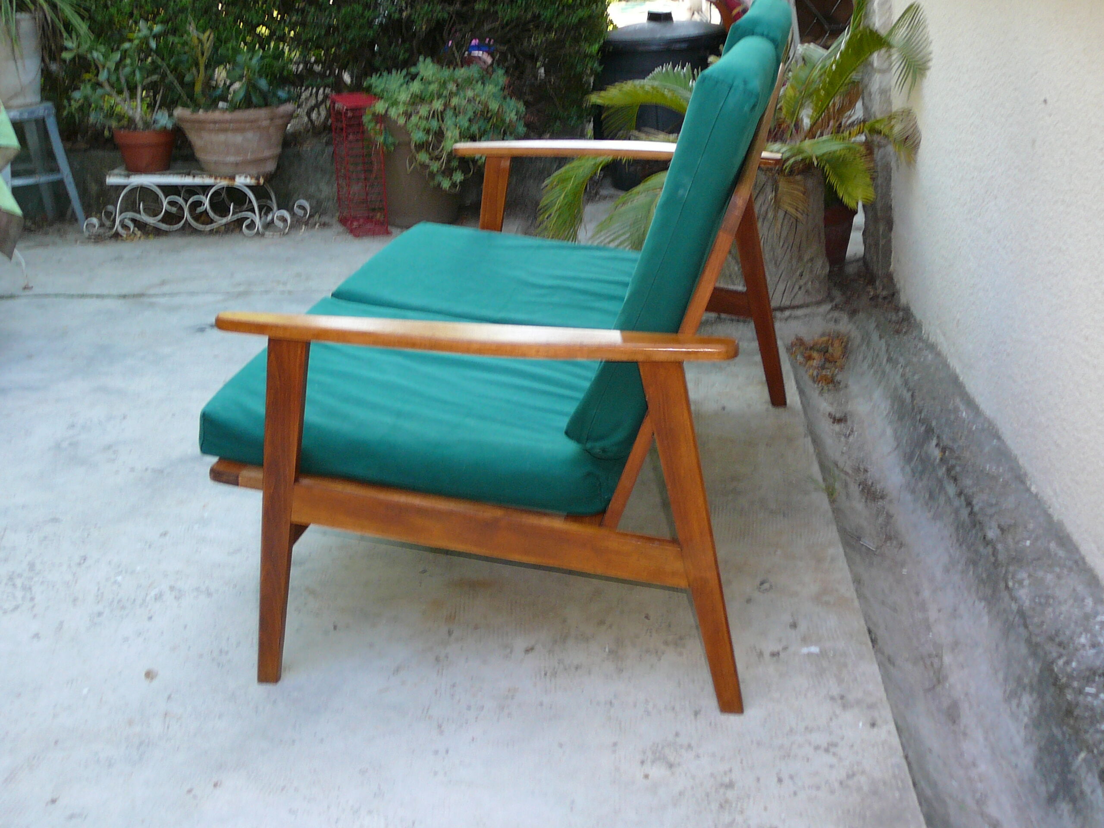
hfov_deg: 42.1
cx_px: 552
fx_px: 1435
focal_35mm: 45
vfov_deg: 32.2
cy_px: 414
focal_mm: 6.7
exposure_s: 1/40
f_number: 3.2
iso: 100
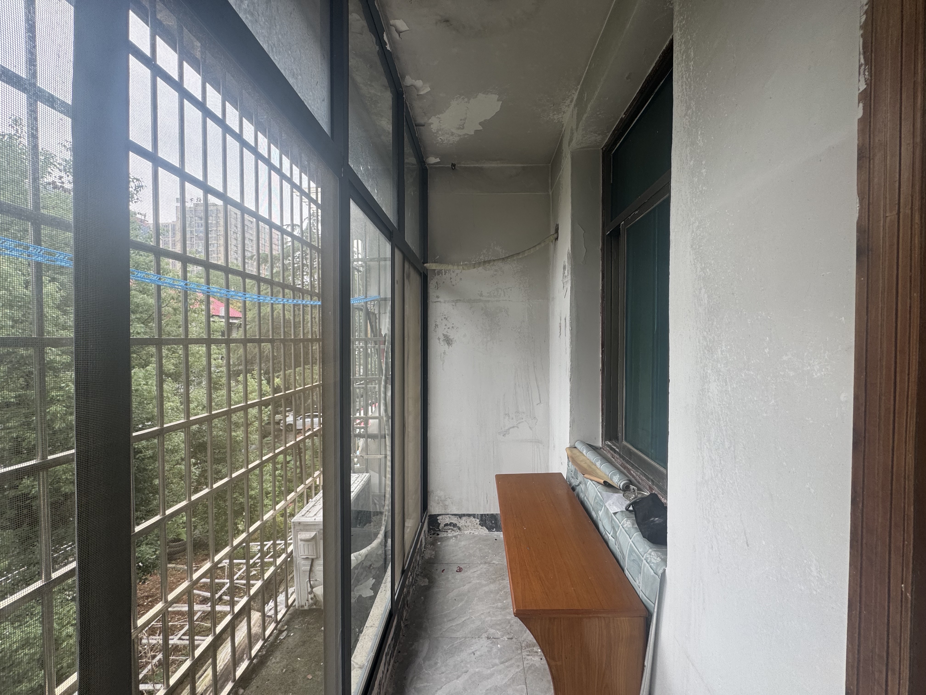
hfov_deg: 102.1
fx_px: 375
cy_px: 348
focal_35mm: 14
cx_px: 463
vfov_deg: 85.7
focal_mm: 2.22
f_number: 2.2
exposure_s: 1/136
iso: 40
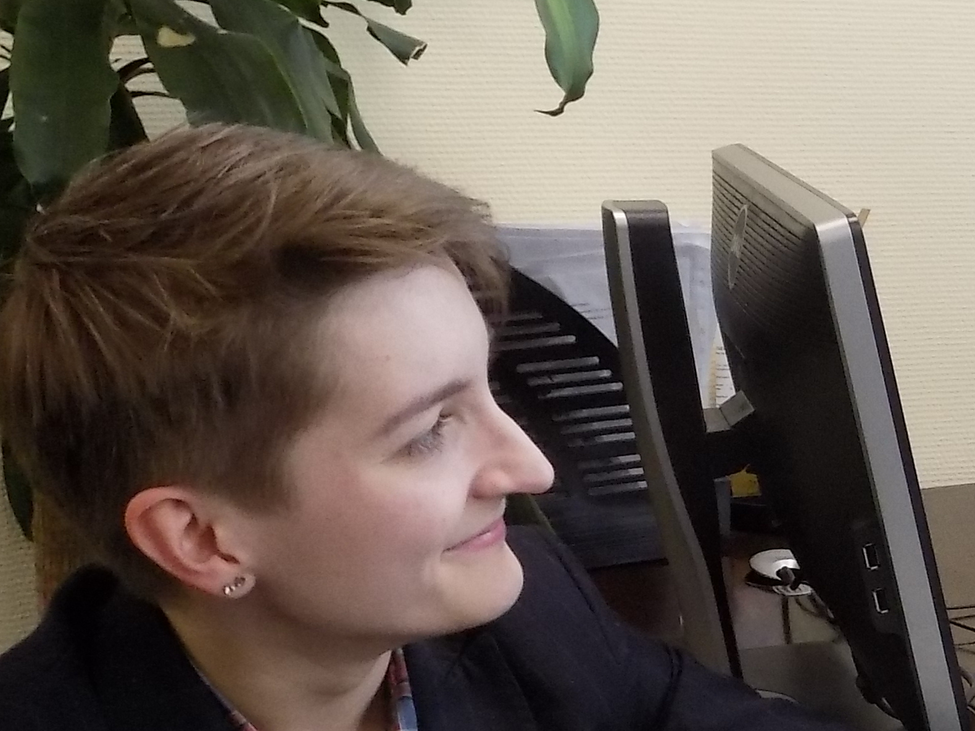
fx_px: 2112
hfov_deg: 24.3
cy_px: 550
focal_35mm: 75
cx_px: 1060
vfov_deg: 19.5
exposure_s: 1/30
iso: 200
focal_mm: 4
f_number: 3.1
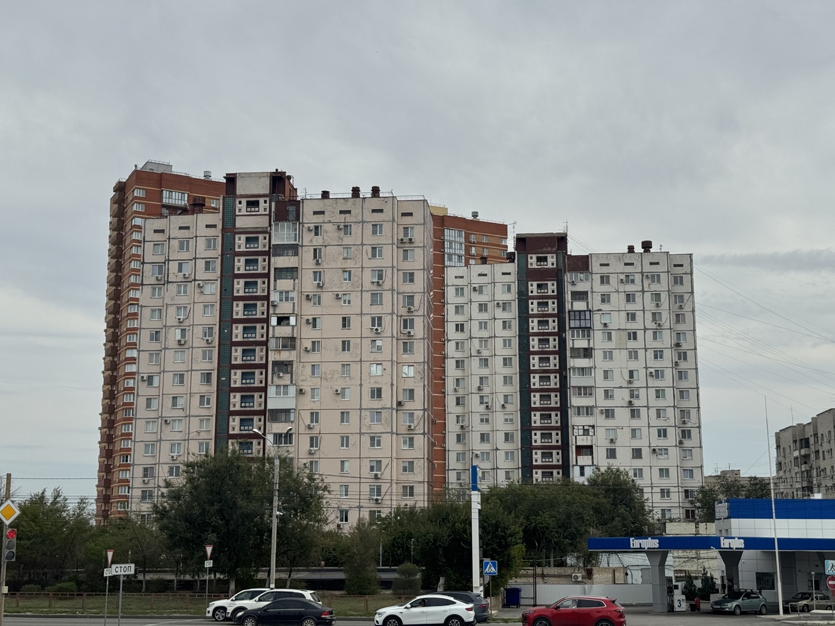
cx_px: 418
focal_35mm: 48
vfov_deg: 30.3
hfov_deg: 39.7
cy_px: 313
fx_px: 1158
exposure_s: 1/9009
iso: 64
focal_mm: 6.76
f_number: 1.78
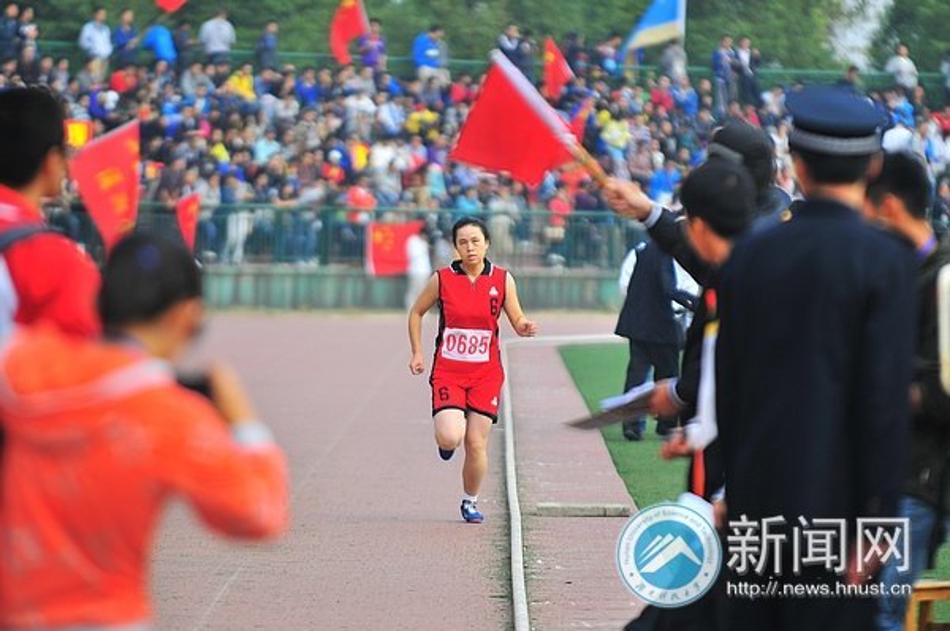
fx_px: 7910
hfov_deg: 6.9
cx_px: 475
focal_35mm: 300
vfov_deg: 4.6
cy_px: 316
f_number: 2.8
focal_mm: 200
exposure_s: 1/1000
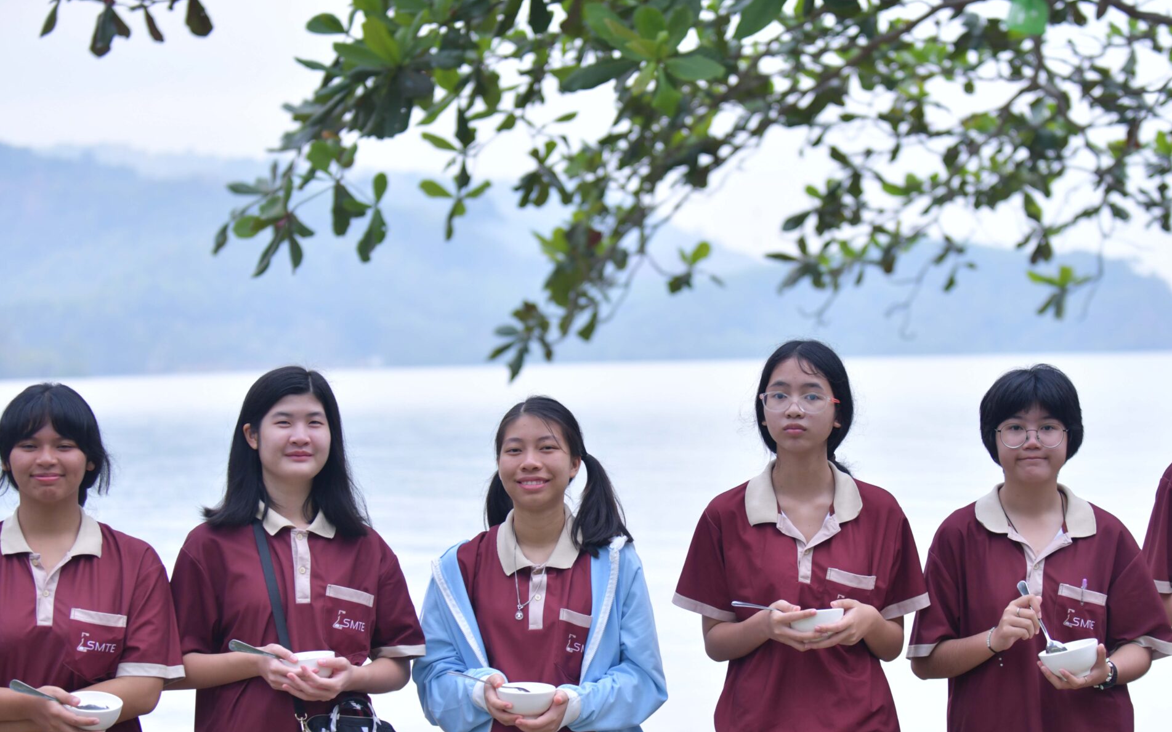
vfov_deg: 13.6
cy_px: 514
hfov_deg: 21.6
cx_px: 670
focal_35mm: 96
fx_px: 3066
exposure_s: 1/800
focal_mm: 70
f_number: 2.8
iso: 500
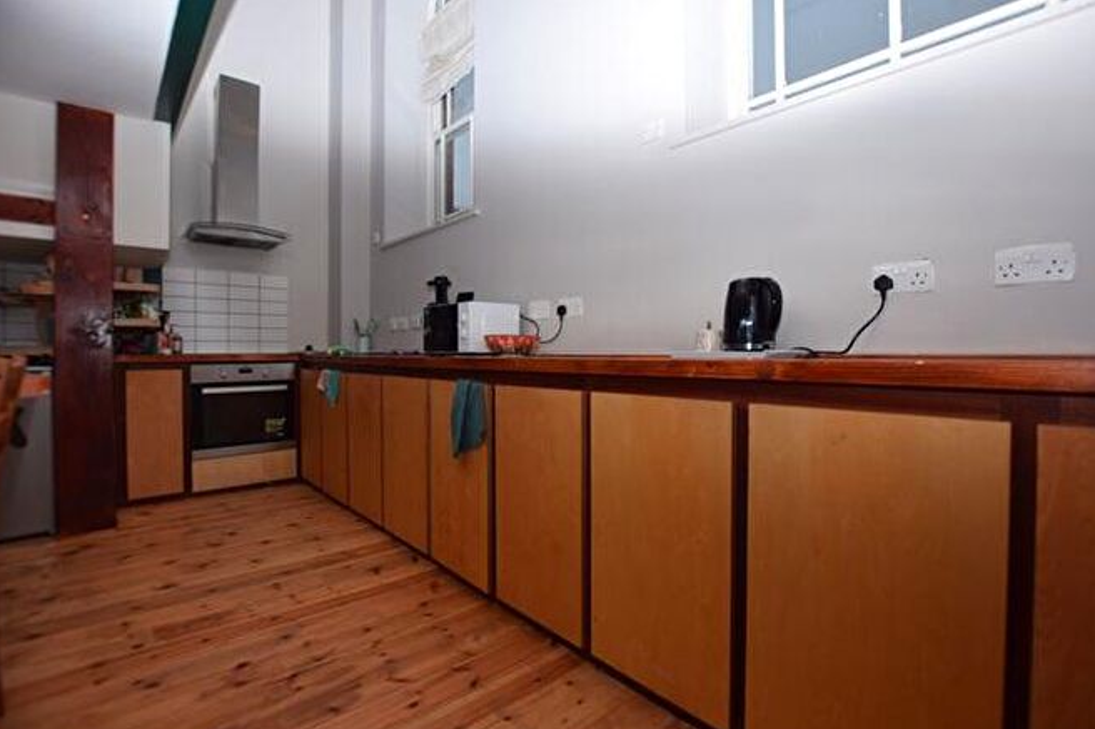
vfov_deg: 73.7
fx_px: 487
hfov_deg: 96.7
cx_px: 564
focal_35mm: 16
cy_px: 360
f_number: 4
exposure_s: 1/200
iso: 100
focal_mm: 10
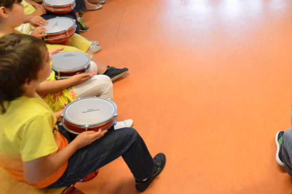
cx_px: 240
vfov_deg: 38.6
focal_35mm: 32
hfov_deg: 54.2
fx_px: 259
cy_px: 25
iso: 800
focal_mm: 10
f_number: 3.5
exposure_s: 1/50
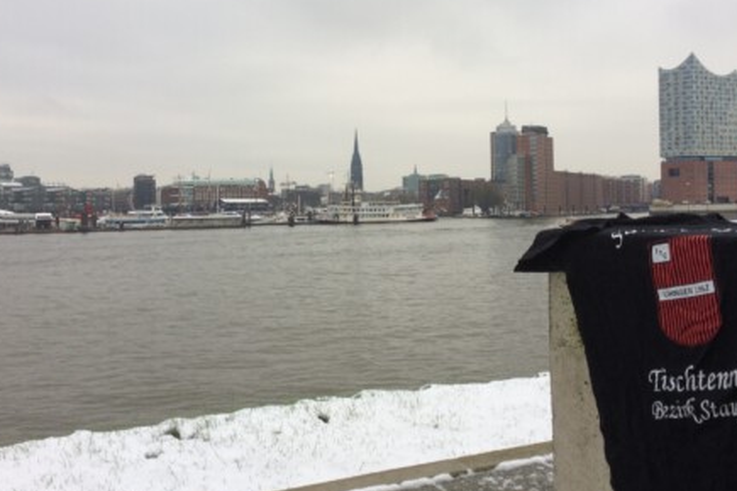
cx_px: 372
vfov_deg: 35.9
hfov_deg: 51.9
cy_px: 205
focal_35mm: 37
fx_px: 757
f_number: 2.2
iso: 32
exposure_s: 1/120
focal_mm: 4.15
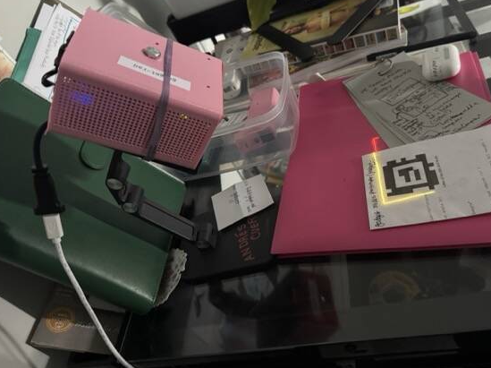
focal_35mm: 28
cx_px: 275
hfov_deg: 63.3
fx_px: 397
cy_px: 162
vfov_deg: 49.6
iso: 1000
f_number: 1.78
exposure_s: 1/30
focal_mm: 6.76
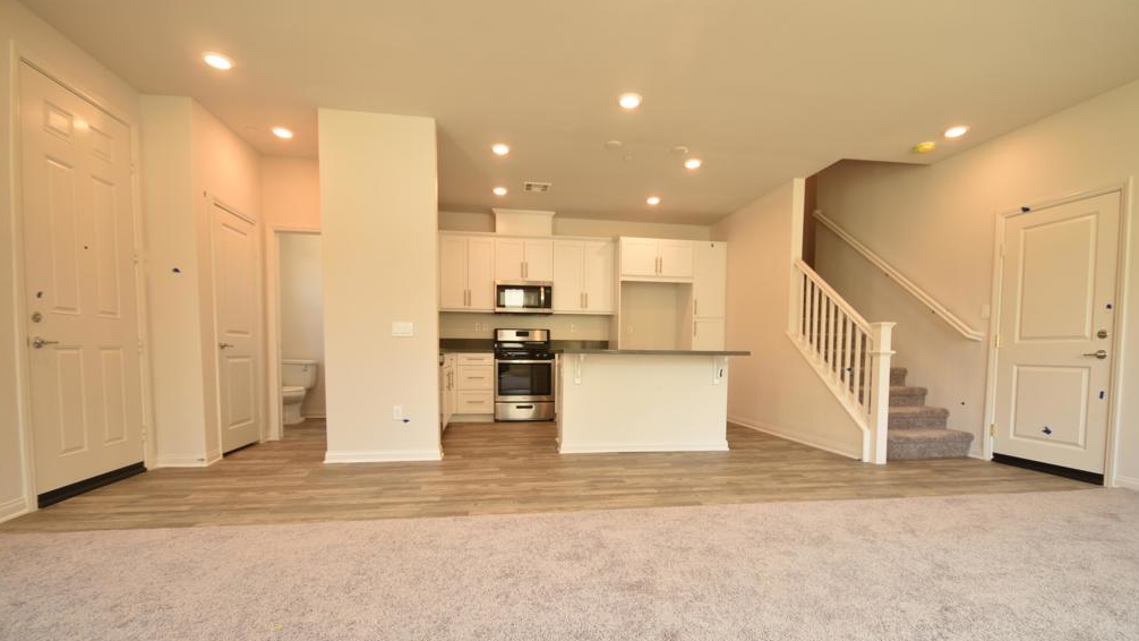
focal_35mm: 16
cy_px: 374
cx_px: 573
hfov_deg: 99.4
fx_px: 483
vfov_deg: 66.6
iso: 110
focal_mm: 10
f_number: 4.5
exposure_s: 1/15
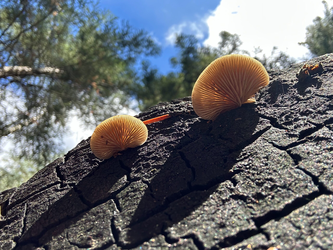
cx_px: 166
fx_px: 289
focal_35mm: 30
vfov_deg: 46.8
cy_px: 125
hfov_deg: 60.0
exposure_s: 1/221
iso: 25
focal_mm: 2.69
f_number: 1.9
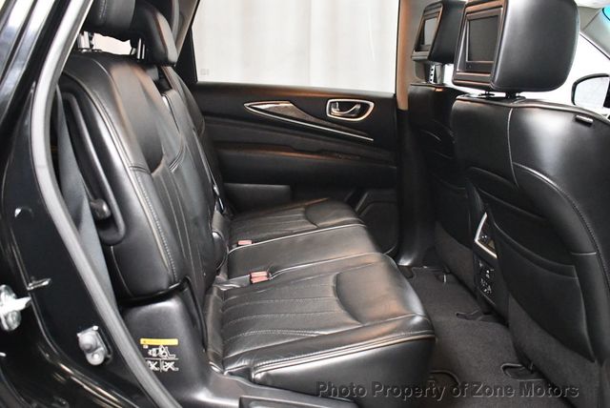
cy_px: 204
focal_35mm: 36
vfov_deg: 36.9
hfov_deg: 53.1
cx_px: 305
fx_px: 611
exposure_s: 1/60
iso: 9000
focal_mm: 18
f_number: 3.5
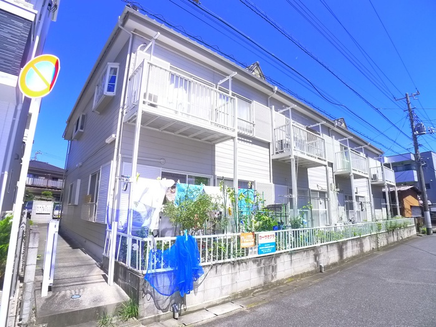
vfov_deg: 56.8
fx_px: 302
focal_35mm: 24
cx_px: 218
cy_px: 164
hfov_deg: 71.6
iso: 400
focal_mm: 5.1
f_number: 4
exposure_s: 1/640
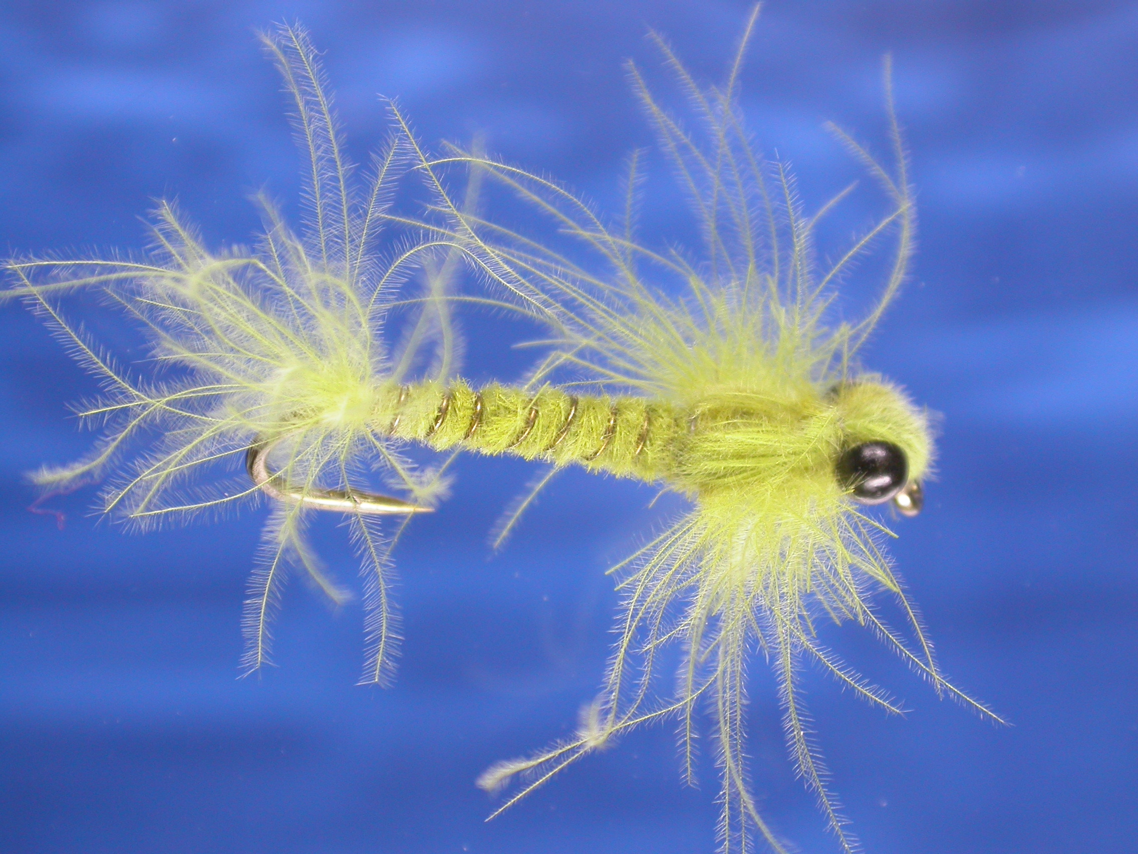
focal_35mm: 116
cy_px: 427
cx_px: 569
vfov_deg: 12.8
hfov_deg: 17.0
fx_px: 3813
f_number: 5.5
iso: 100
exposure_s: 1/85
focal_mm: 24
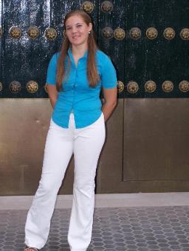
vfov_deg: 19.4
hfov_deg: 14.7
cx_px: 92
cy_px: 131
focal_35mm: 101
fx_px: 733
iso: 140
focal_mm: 15.6
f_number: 3.2
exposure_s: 1/80
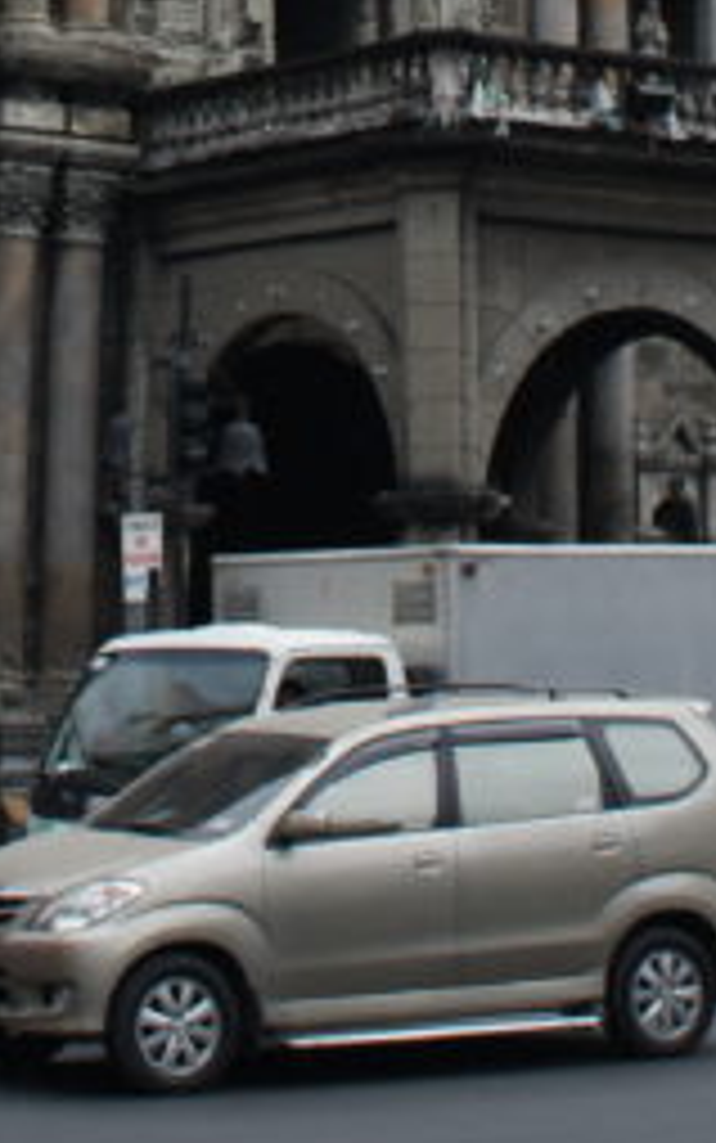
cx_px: 99
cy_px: -245
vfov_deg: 17.8
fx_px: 3462
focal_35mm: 111
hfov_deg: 11.7
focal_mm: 18
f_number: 7.1
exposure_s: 1/160
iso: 200
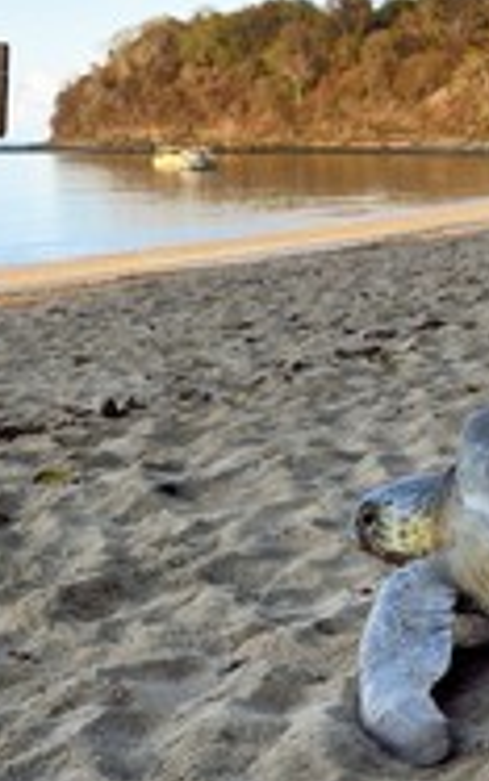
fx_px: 1705
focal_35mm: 80
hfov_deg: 16.2
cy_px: 430
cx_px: 418
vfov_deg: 25.8
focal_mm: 35
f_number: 13
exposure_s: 1/125
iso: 400
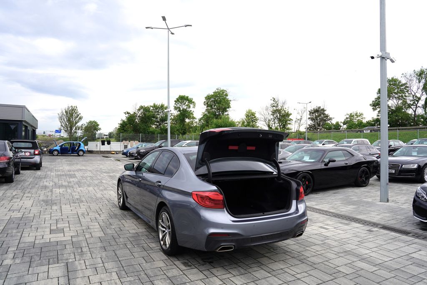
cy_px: 142
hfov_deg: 73.7
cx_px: 214
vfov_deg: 53.1
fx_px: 285
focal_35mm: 24
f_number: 8
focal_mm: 24
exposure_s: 1/125
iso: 100
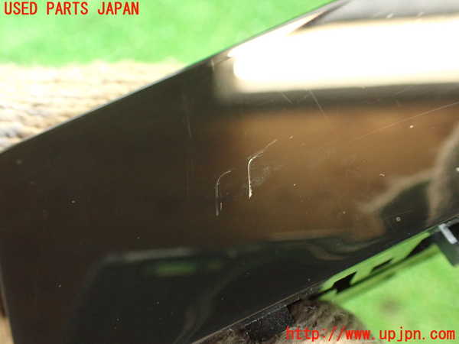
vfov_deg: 44.2
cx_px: 230
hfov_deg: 56.8
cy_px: 172
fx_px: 424
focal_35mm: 32
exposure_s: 1/25
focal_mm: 5.79
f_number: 2.4
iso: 800
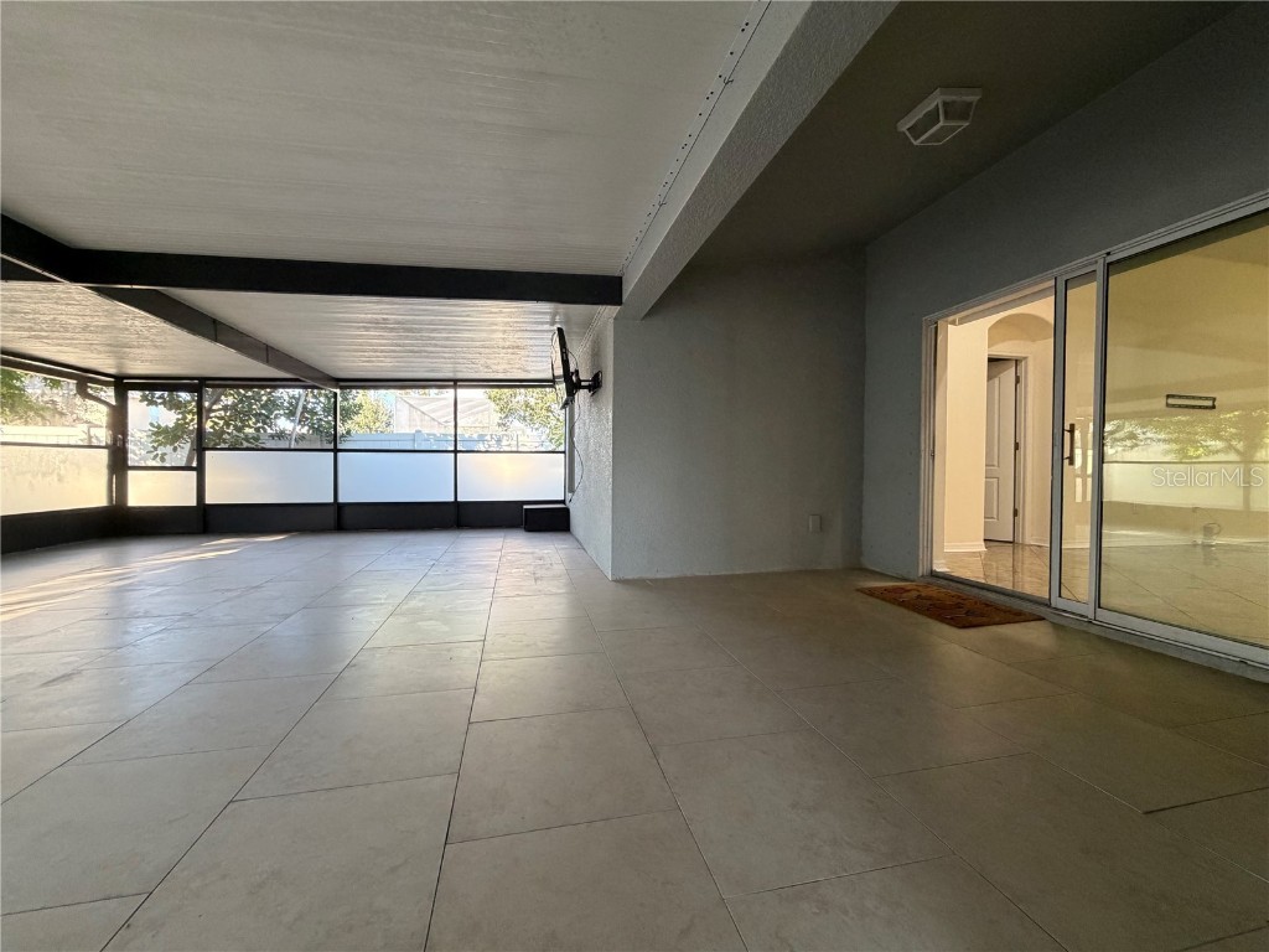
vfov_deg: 85.7
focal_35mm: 14
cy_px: 476
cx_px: 634
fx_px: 513
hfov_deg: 102.1
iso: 320
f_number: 2.2
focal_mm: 2.22
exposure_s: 1/87
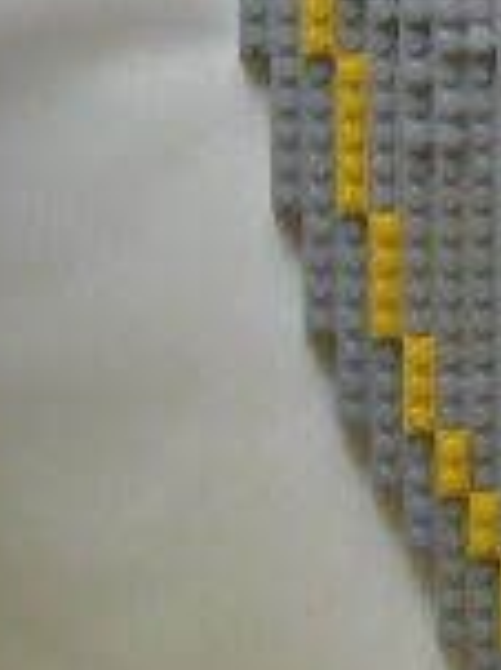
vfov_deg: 12.8
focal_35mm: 153
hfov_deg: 9.1
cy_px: 49
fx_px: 2957
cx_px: 1015
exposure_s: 1/17.5
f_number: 2.7
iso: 64
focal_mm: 7.5
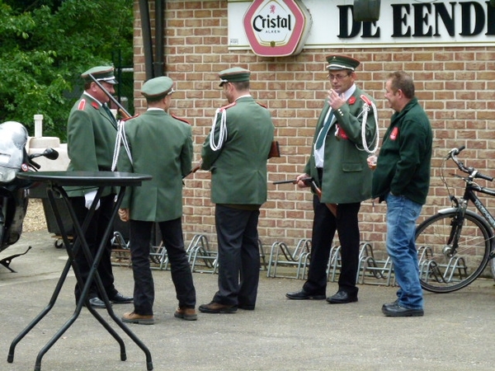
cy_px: 186
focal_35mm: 163
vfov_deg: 9.1
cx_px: 248
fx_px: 2331
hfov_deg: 12.1
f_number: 3.7
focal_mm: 29.4
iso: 400
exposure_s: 1/320
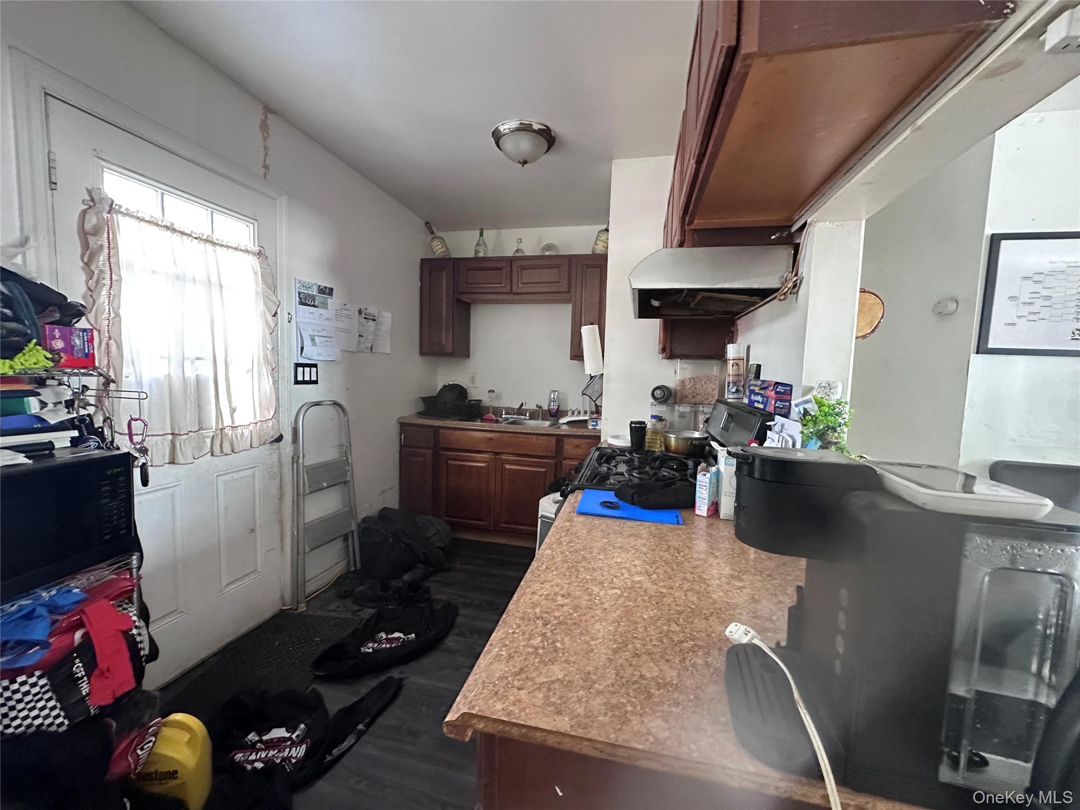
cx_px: 540
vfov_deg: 85.7
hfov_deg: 102.1
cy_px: 405
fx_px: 437
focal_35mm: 14
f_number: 2.2
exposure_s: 1/60
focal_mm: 2.22
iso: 640
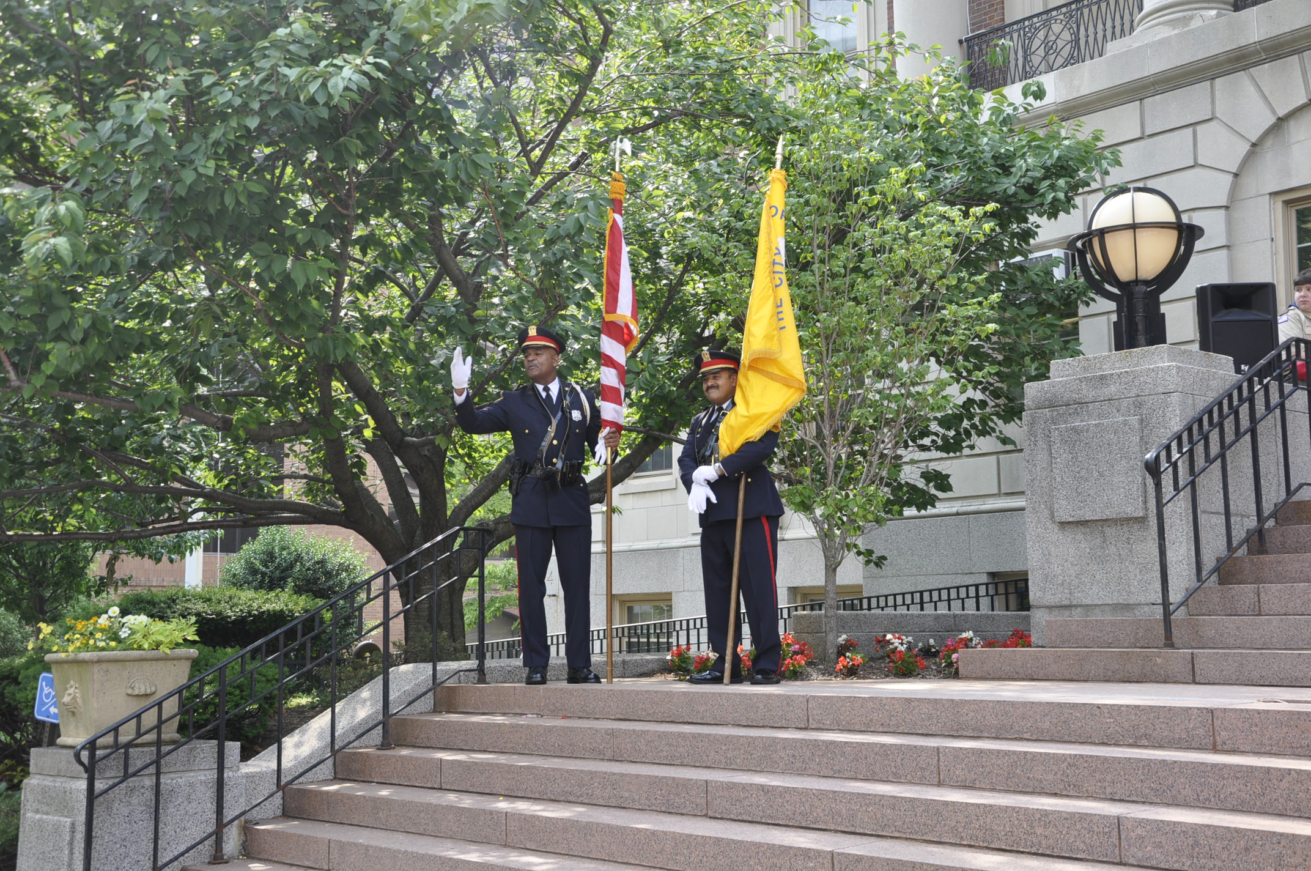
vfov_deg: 29.8
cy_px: 436
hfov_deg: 43.7
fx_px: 1637
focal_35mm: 45
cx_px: 656
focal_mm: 30
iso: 200
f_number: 5.6
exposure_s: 1/125
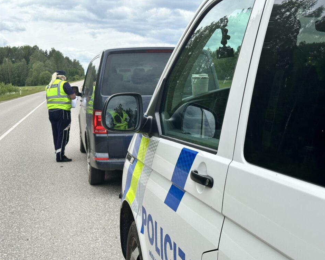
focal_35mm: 51
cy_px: 130
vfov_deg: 29.7
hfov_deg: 36.6
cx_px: 153
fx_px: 491
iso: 64
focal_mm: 6.86
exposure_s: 1/3058
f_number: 1.78
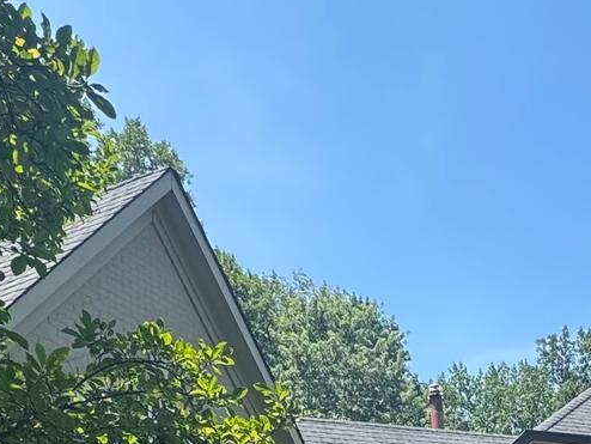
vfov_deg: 20.5
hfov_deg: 31.0
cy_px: 716
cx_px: 581
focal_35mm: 58
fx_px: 991
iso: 40
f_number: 2.2
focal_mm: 2.22
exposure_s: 1/476
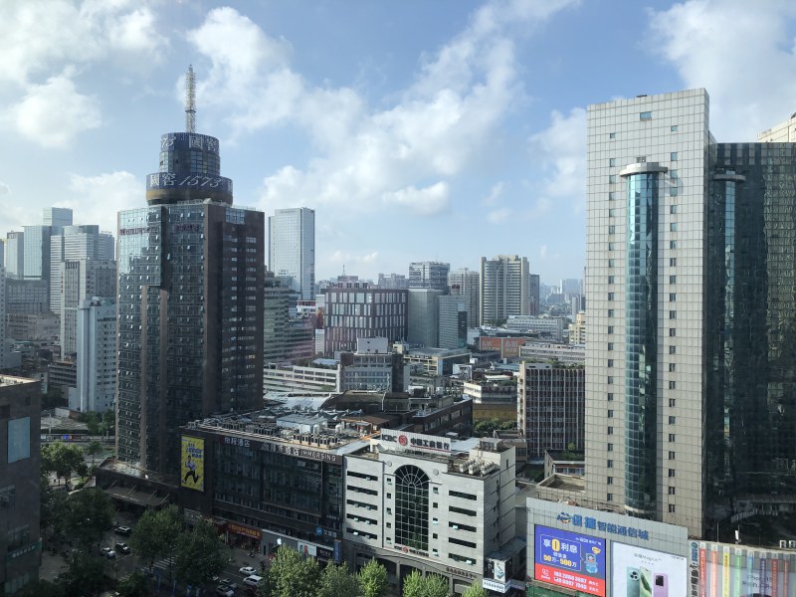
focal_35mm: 28
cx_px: 398
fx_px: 644
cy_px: 298
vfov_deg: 49.7
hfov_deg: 63.4
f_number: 1.8
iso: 20
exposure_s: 1/979
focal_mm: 4
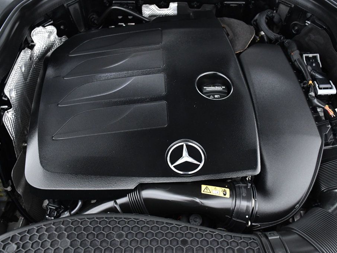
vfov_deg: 39.7
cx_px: 179
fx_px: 351
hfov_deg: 51.3
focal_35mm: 36
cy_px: 127
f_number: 4
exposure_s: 1/100
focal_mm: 22
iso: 2500
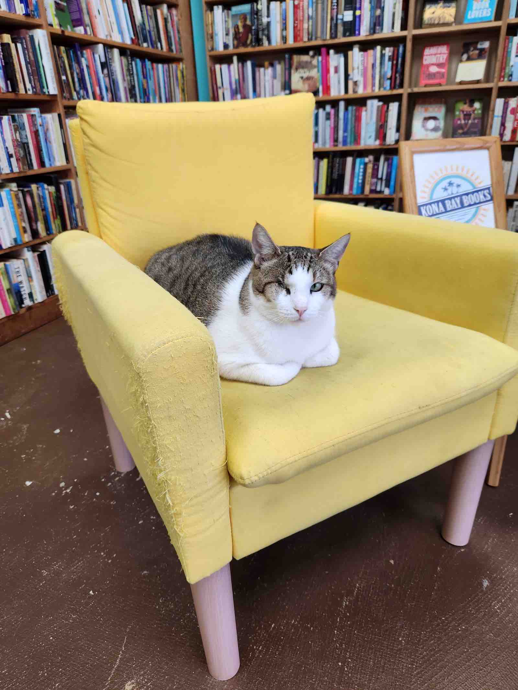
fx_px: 459
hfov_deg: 58.9
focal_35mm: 23
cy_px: 345
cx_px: 259
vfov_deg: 73.9
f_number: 1.8
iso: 125
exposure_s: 1/120
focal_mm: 5.4
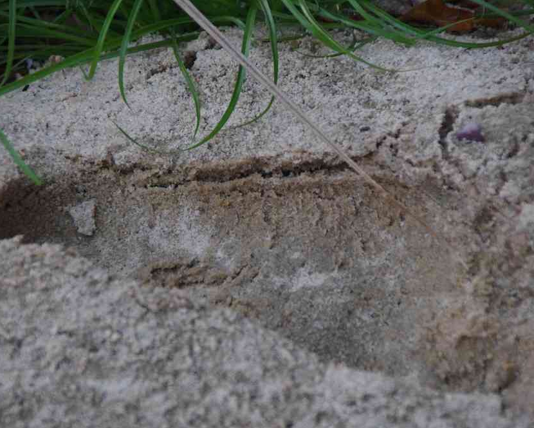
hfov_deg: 5.7
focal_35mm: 339
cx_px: 253
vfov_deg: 4.6
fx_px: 5358
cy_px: 214
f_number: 6.2
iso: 3200
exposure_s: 1/125
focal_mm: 200
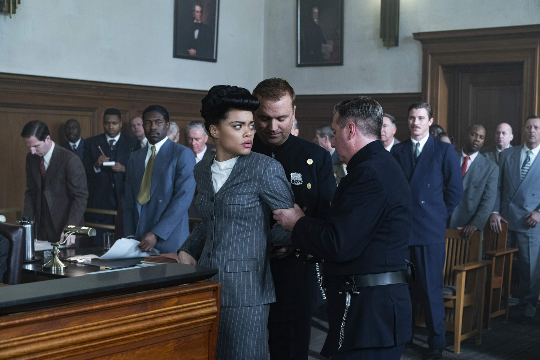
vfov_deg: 24.6
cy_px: 180
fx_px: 825
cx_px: 270
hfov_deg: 36.2
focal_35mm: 55
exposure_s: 1/160
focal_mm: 55
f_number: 5
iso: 3200
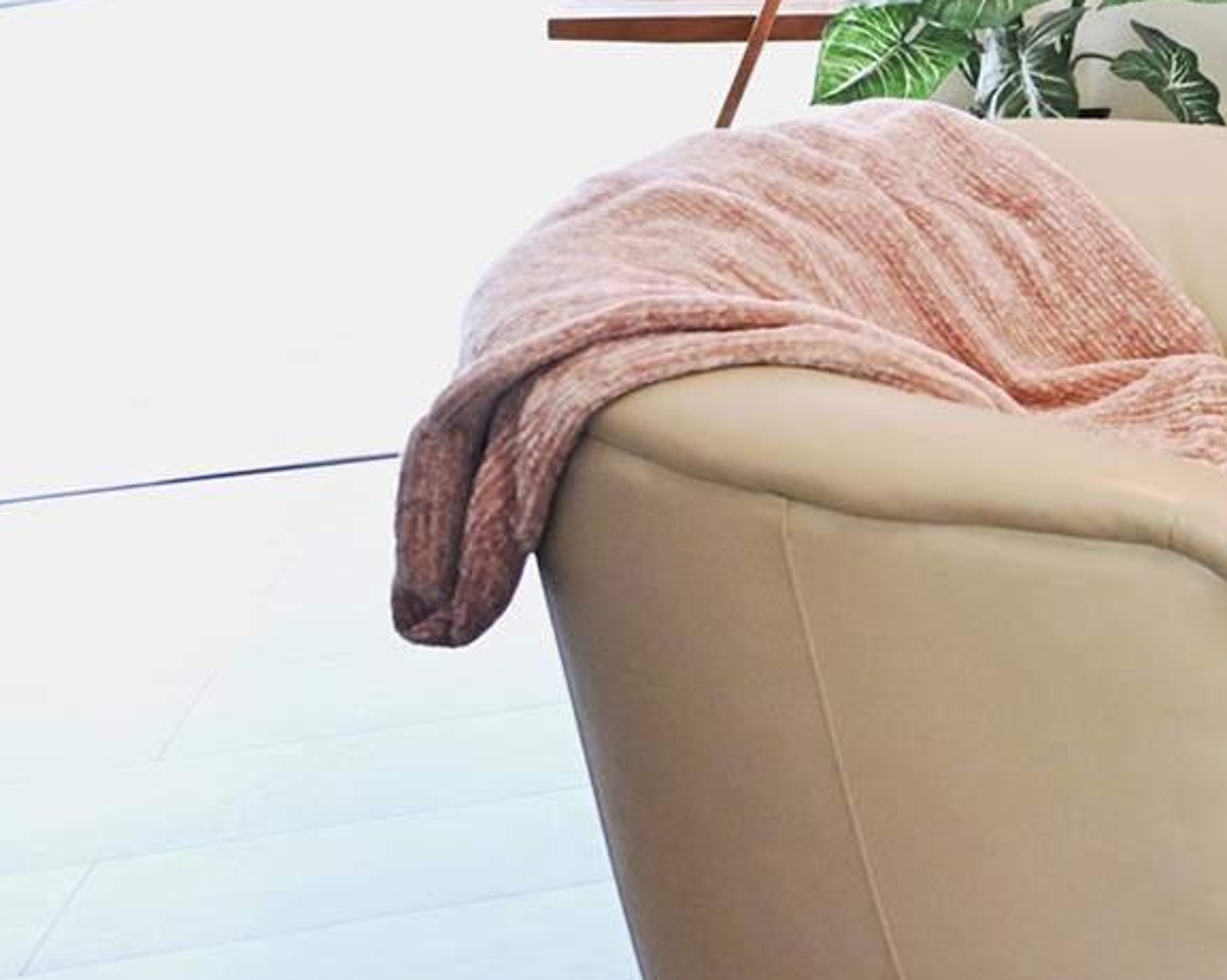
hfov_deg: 18.9
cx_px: 2139
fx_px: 2904
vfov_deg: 18.4
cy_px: -124
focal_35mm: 80
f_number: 4
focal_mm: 24
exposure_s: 1/60
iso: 3200
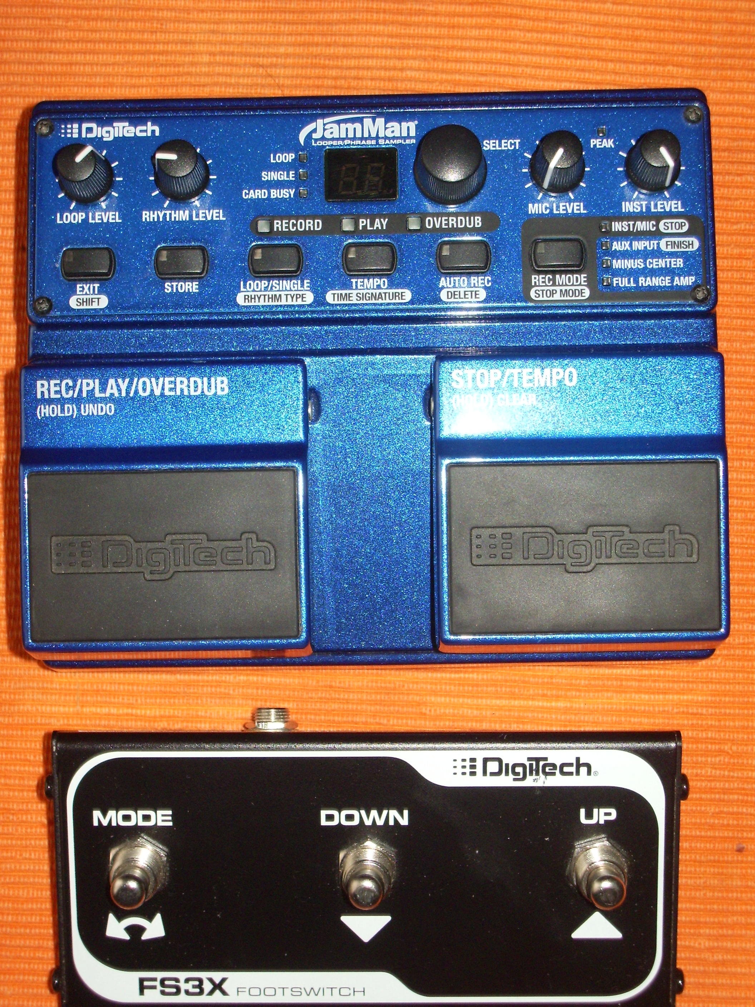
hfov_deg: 23.7
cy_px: 504
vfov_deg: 31.2
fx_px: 1803
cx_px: 378
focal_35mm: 62
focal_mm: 10.2
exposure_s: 1/50
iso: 160
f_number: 3.5
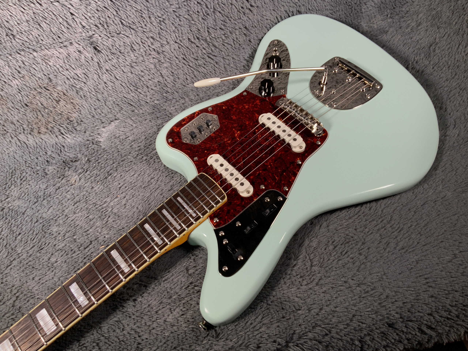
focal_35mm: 29
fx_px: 392
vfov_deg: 48.2
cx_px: 234
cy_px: 176
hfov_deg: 61.7
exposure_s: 1/104
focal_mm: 3
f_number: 1.8
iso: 32
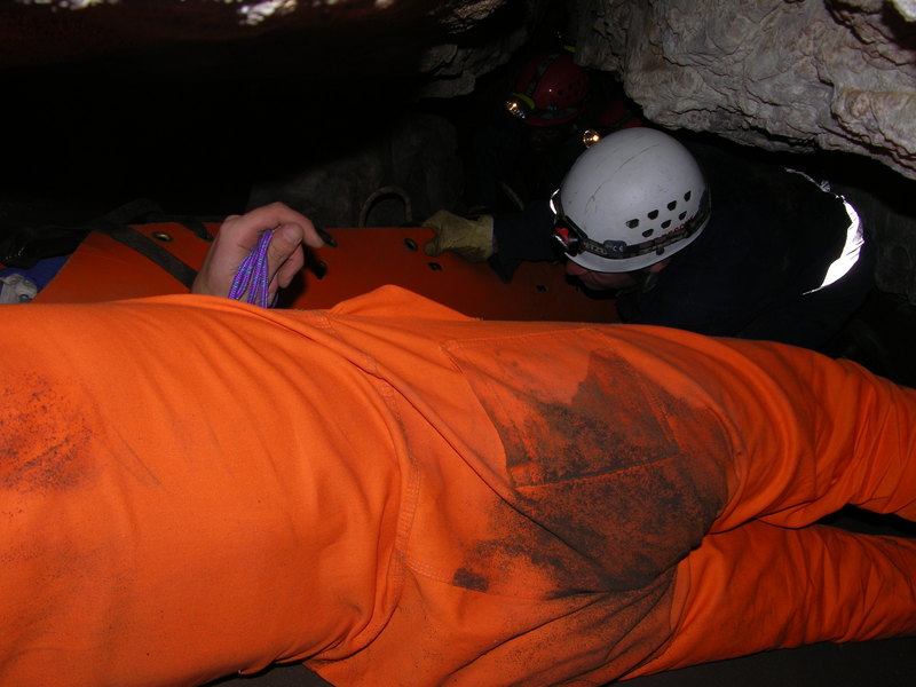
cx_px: 458
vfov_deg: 40.7
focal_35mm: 35
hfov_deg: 52.6
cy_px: 344
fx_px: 926
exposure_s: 1/30
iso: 50
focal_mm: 8.9
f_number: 5
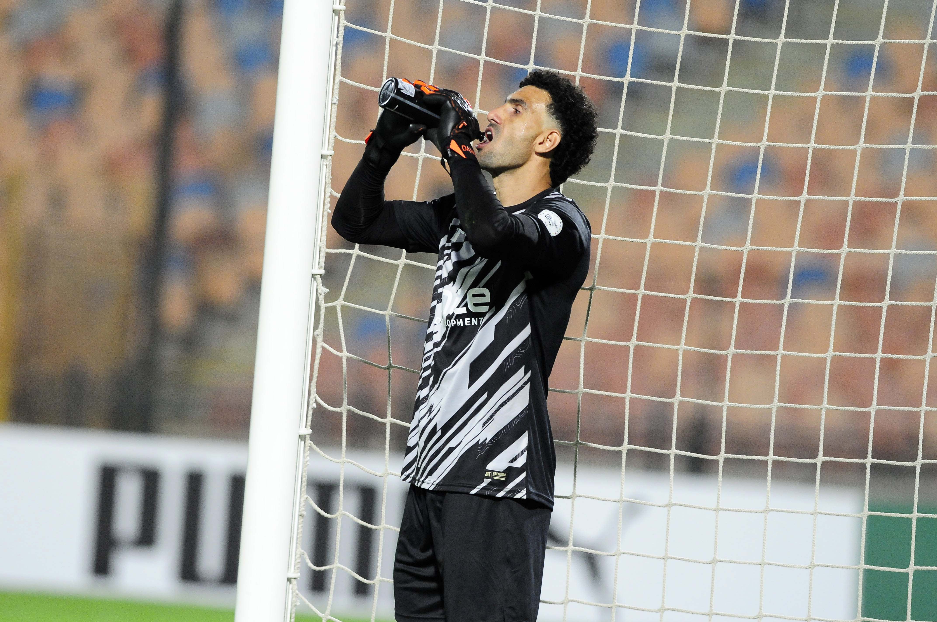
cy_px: 311
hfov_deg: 4.6
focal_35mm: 450
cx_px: 468
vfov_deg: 3.0
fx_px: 11698
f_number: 2.8
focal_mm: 300
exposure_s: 1/320
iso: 1250
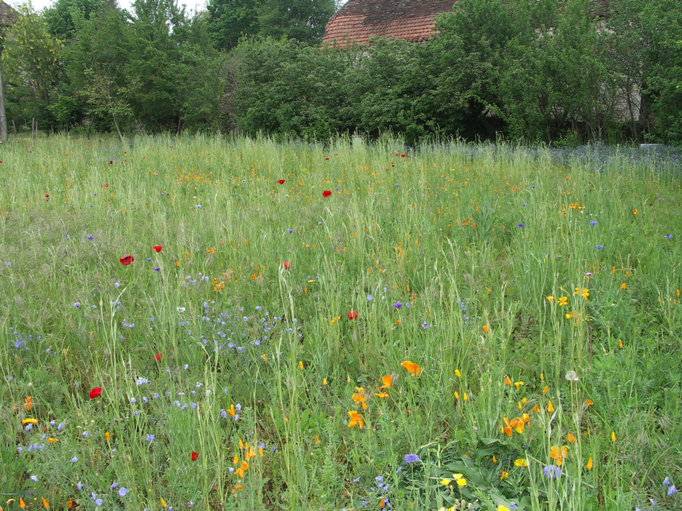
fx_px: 670
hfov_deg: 54.0
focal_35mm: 34
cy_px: 256
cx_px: 341
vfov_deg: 41.8
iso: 100
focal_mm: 8.8
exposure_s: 1/200
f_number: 5
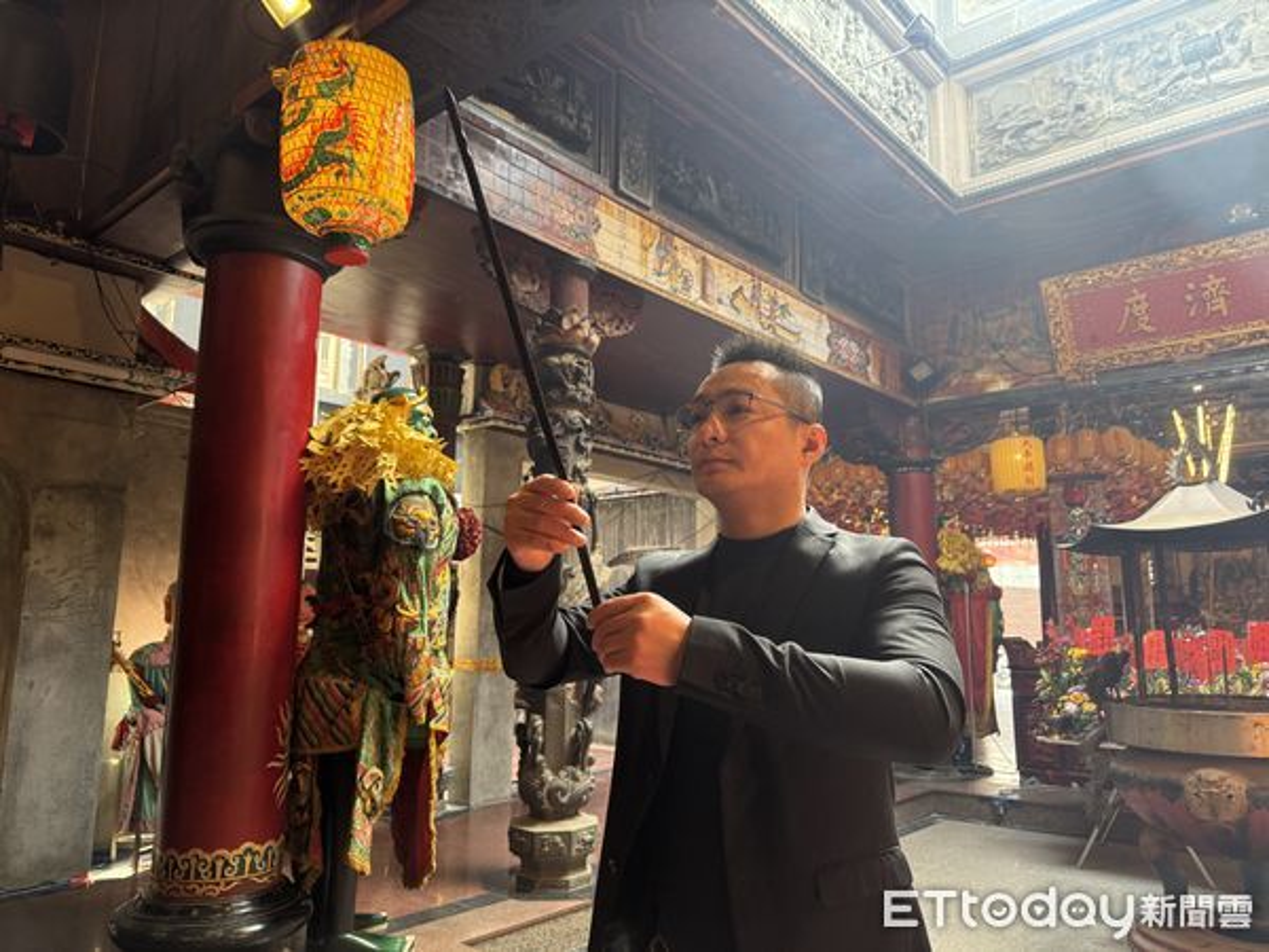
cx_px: 634
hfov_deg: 71.6
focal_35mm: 24
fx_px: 880
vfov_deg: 56.8
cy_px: 476
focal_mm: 6.76
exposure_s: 1/120
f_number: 1.78
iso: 160
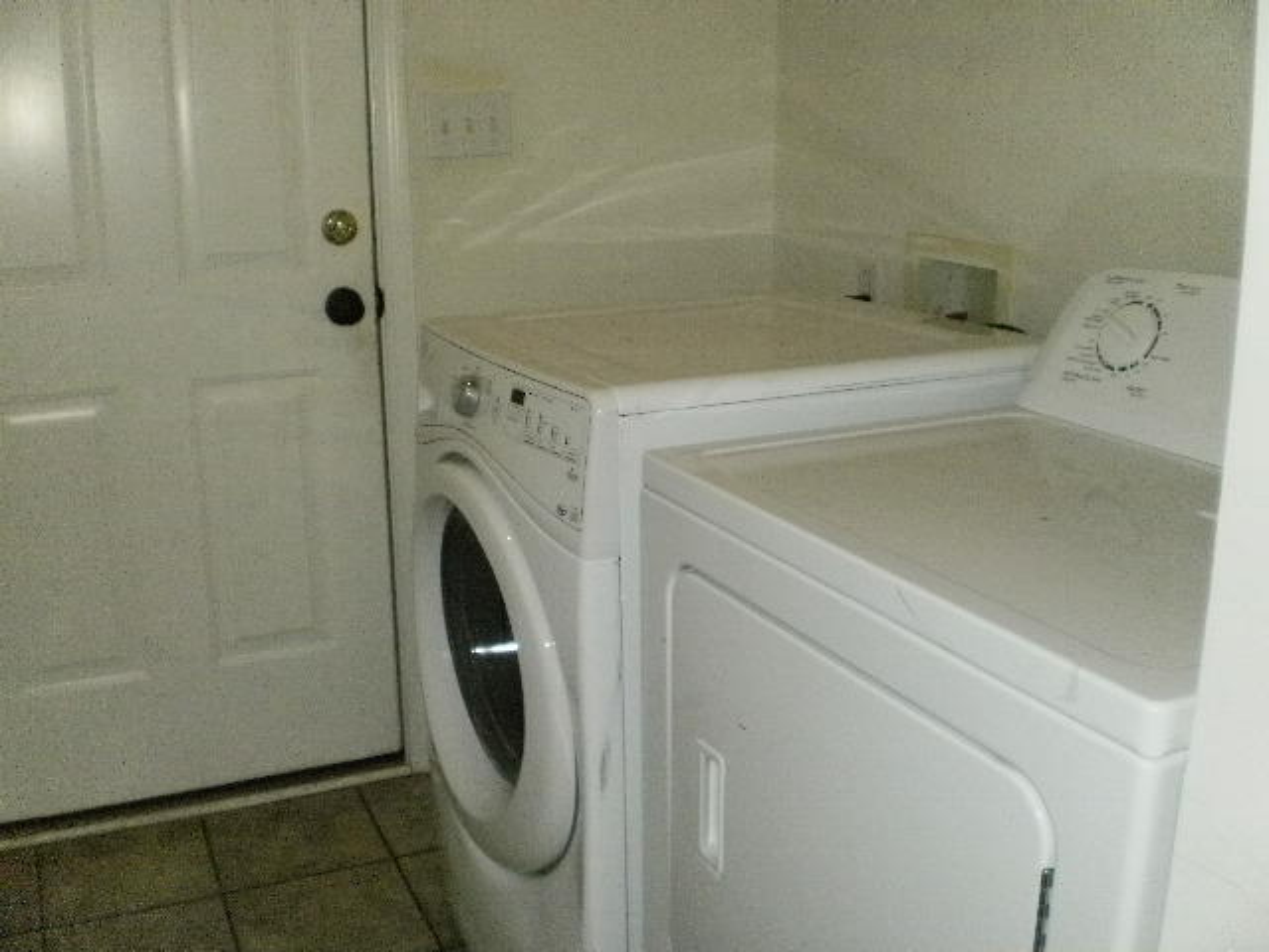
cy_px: 476
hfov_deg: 49.0
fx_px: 1393
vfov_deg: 37.7
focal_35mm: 38
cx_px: 634
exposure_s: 1/250
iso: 400
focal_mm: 6.3
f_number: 3.1
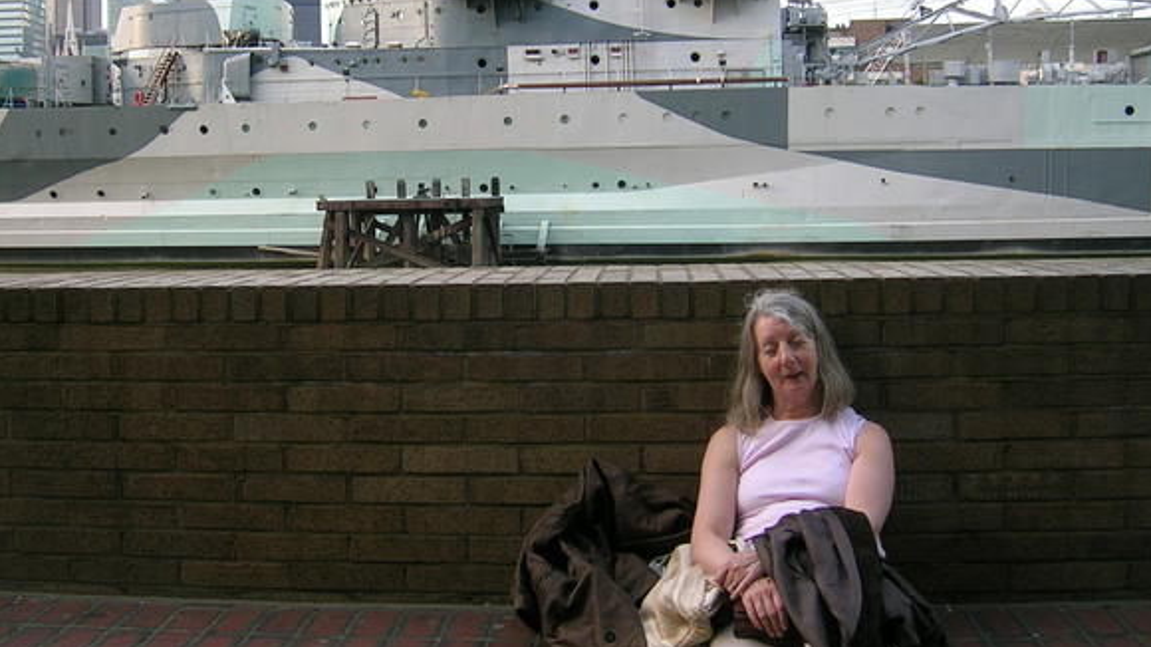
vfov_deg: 25.9
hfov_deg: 44.4
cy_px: 275
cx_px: 468
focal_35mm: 46
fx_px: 1404
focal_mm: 5.4
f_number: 2.8
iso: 50
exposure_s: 1/112
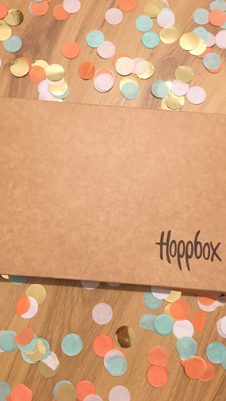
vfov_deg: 61.0
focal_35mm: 32
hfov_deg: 36.7
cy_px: 199
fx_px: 341
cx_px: 114
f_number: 2.2
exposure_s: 1/17
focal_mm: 4.15
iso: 400
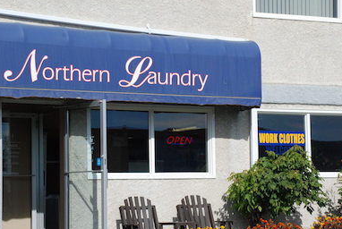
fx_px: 970
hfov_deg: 20.0
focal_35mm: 102
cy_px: 140
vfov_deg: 13.5
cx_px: 185
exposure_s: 1/400
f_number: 10
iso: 800
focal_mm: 52
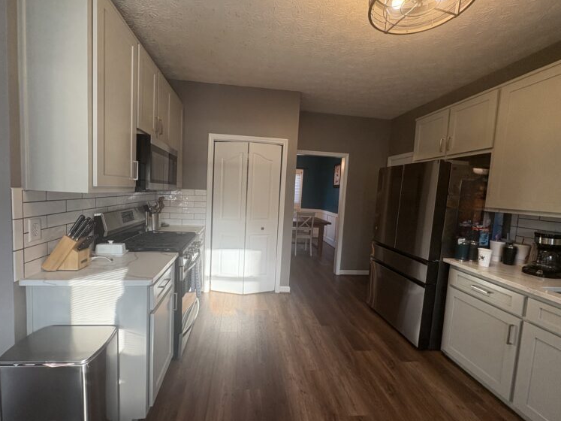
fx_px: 243
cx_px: 267
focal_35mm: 15
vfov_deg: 81.7
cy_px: 209
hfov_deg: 98.1
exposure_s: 1/120
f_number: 2.2
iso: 250
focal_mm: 2.22
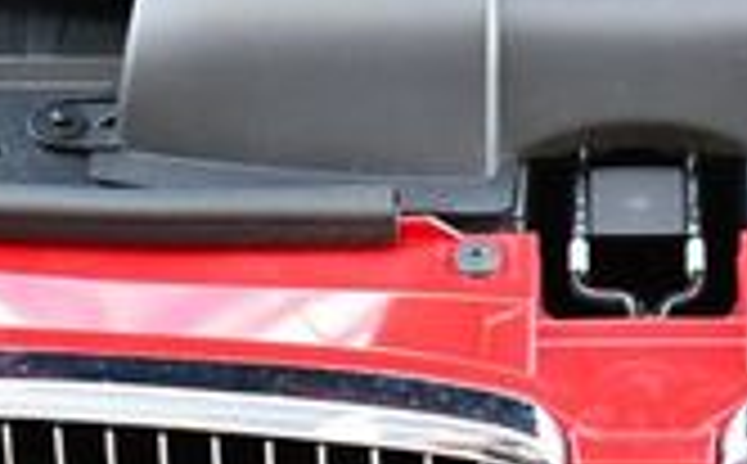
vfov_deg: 9.0
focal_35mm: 142
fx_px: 2885
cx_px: 675
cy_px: -216
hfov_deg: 14.6
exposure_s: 1/250
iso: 800
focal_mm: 18
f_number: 3.5
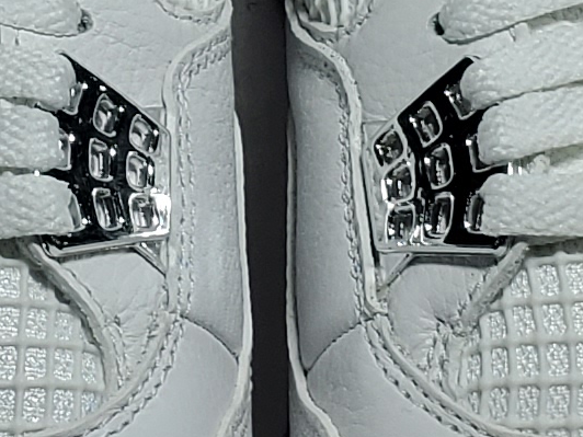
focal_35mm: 197
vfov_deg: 7.4
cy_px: -242
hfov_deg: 10.0
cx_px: 138
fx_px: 3318
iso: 50
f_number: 1.5
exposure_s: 1/1030
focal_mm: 4.3
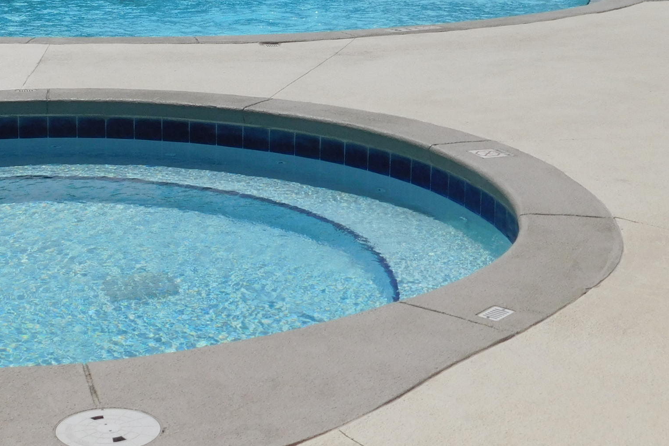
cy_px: 96
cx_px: 208
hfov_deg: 27.1
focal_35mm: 74
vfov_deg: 18.3
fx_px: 1375
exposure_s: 1/1000
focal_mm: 6.3
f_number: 7
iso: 125
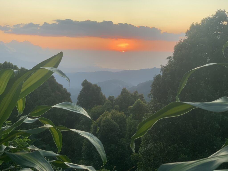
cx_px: 114
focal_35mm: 52
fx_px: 343
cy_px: 86
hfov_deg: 36.8
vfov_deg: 28.0
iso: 20
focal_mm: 6
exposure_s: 1/122
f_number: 2.4
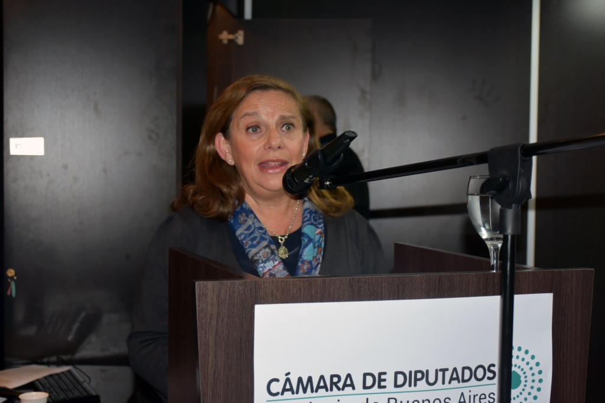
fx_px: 882
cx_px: 302
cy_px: 202
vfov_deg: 25.8
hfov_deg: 37.8
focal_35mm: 52
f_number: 5
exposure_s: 1/60
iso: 800
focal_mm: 35
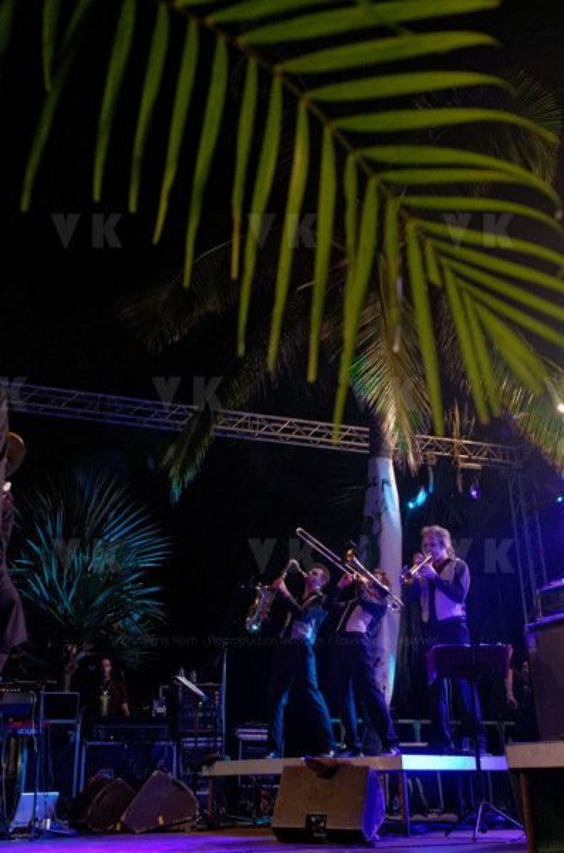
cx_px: 282
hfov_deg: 36.7
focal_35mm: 36
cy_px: 426
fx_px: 850
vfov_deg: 53.2
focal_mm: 24
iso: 2500
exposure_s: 1/50
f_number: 5.6
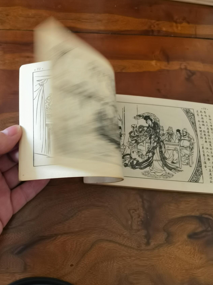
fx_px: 238
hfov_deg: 48.2
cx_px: 111
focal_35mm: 29
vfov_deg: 61.6
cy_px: 135
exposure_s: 1/33.3
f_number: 2.2
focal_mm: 2.26
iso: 250
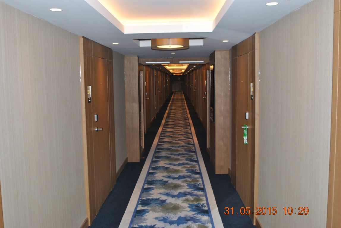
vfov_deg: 37.0
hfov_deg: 53.1
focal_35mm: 36
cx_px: 170
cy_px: 114
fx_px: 341
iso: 200
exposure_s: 1/60
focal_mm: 24
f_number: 4.5
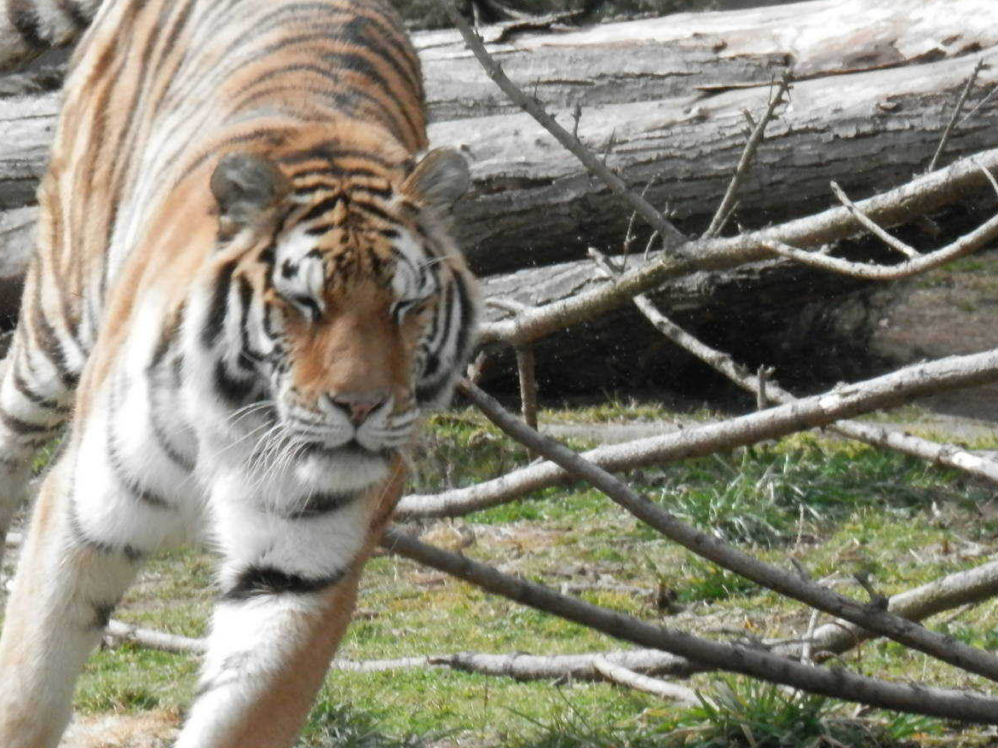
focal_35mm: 683
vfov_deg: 2.2
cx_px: 351
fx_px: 19689
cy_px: 422
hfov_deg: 2.9
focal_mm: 90
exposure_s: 1/500
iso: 400
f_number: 6.9
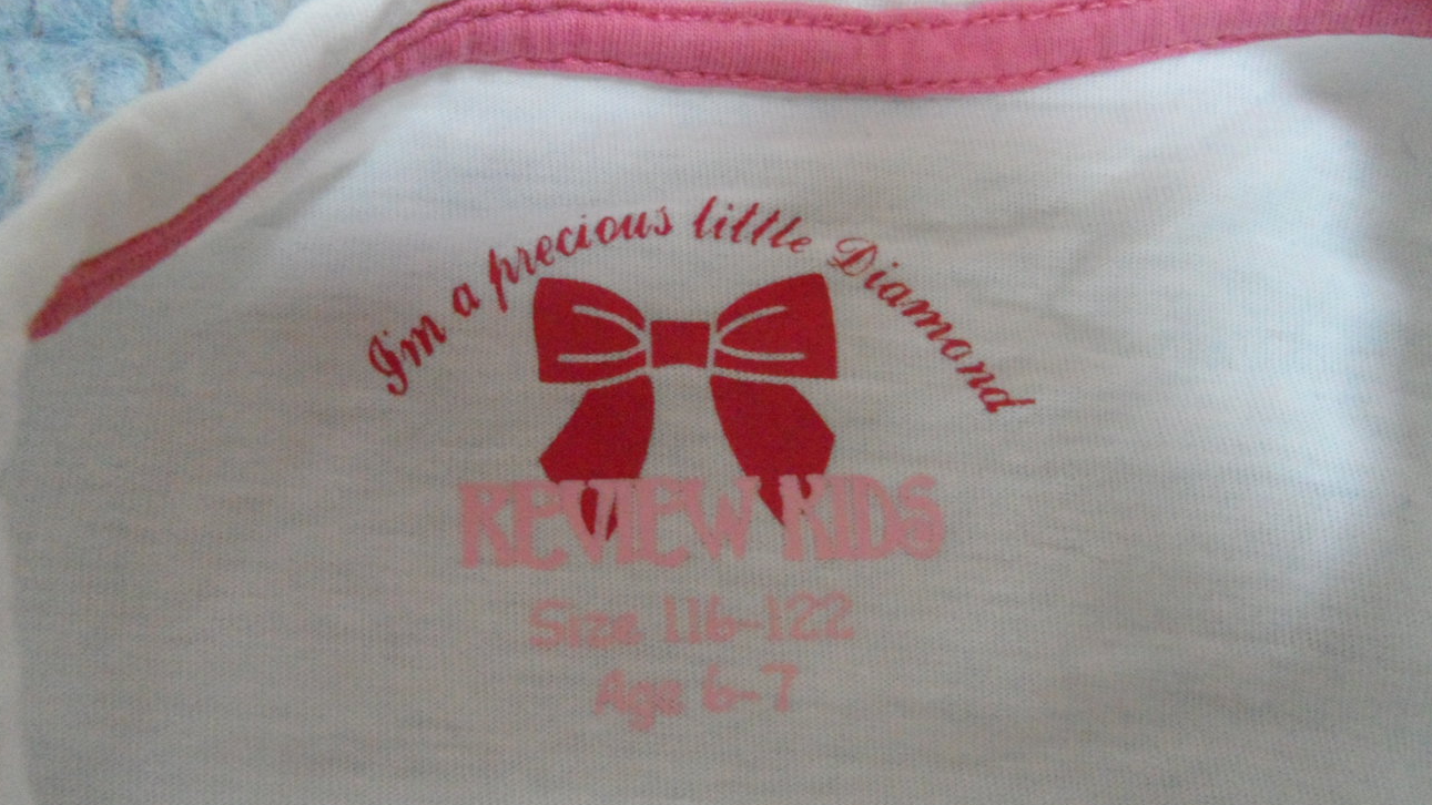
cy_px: 418
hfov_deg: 69.8
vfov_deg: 42.9
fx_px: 1025
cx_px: 696
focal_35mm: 27
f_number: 2.9
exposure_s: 1/90
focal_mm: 4.1
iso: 800
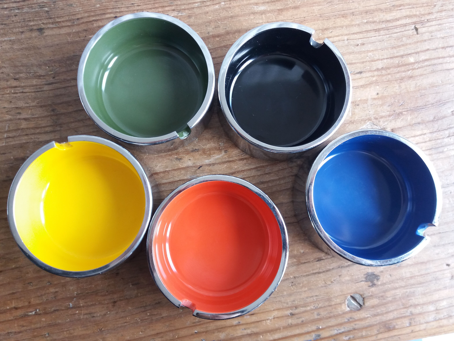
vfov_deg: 49.7
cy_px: 170
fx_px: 367
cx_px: 227
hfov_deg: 63.4
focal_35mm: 28
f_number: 1.9
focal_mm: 3.7
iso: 80
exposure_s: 1/40
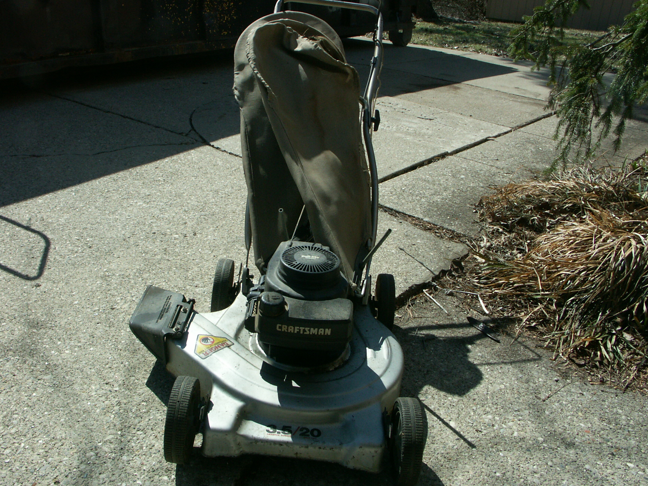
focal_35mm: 31
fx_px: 580
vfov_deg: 45.4
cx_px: 301
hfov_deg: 58.3
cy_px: 244
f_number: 8
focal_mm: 7.2
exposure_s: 1/500
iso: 100
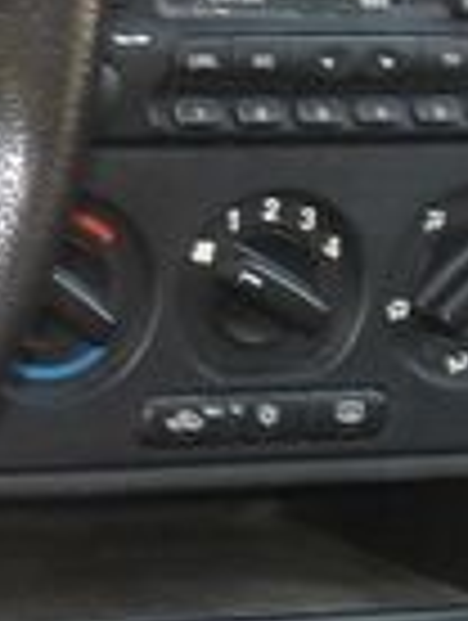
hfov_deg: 7.2
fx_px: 3594
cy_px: 18
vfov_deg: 9.8
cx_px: -378
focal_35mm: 200
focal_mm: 4.9
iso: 200
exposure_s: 1/29
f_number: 3
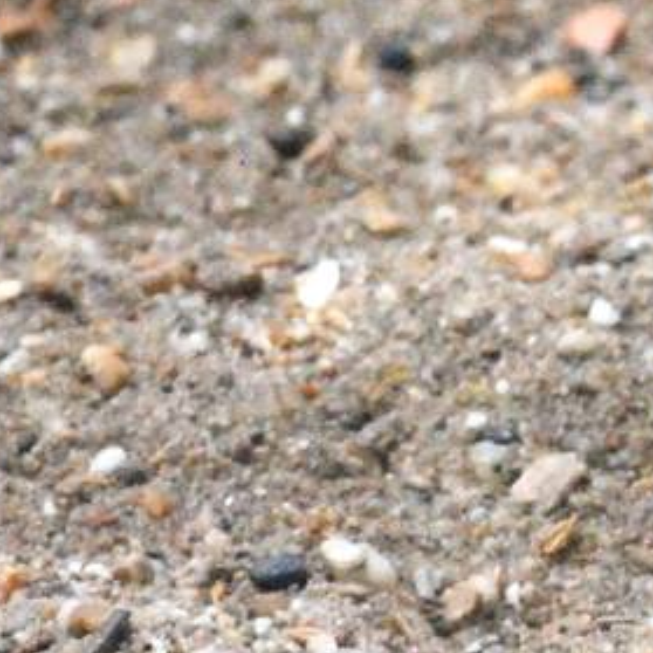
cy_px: -413
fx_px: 26571
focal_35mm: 1245
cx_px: 1655
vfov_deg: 1.4
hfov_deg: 1.4
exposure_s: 1/160
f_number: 4.5
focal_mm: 170
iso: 1600
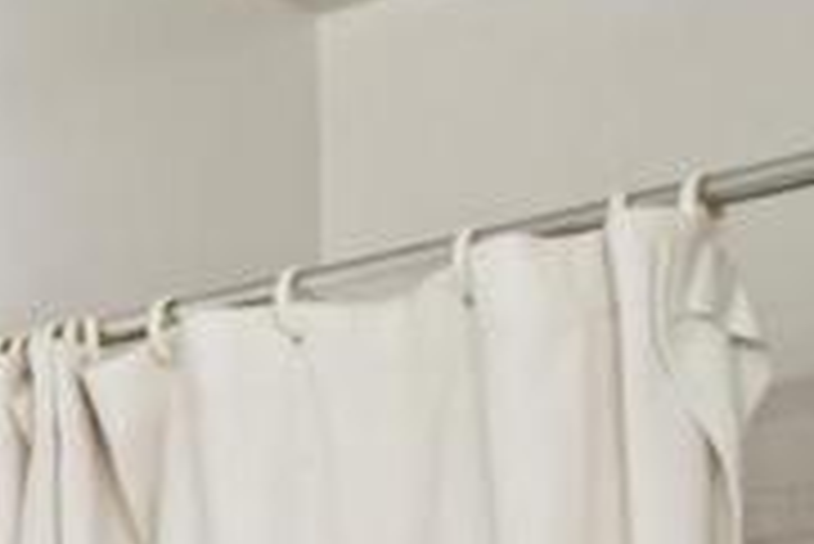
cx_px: -1700
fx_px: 2964
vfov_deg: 9.6
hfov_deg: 10.5
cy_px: 1164
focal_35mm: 131
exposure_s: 1/15
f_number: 8
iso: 500
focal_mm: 11
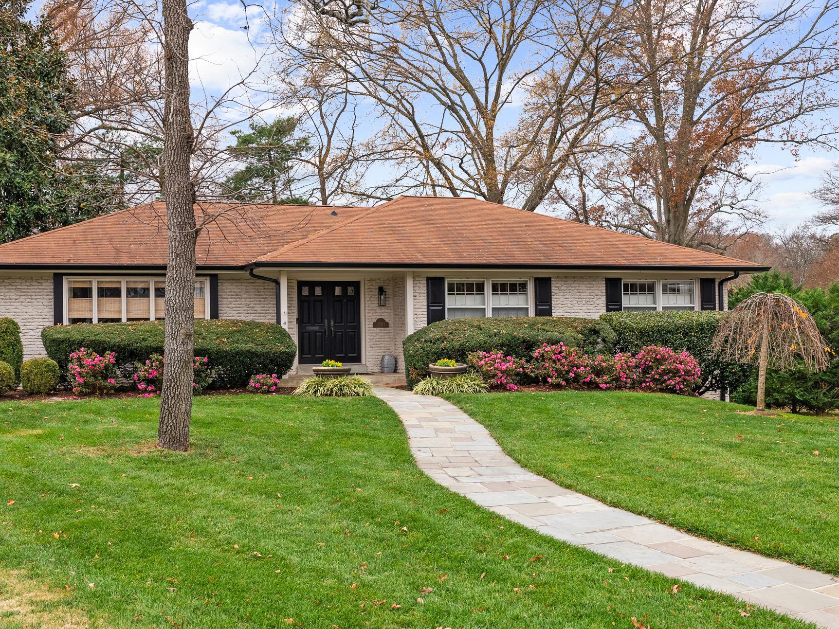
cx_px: 363
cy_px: 312
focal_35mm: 40
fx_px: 969
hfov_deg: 46.7
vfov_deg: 36.0
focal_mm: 35
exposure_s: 1/125
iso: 200
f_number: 5.6
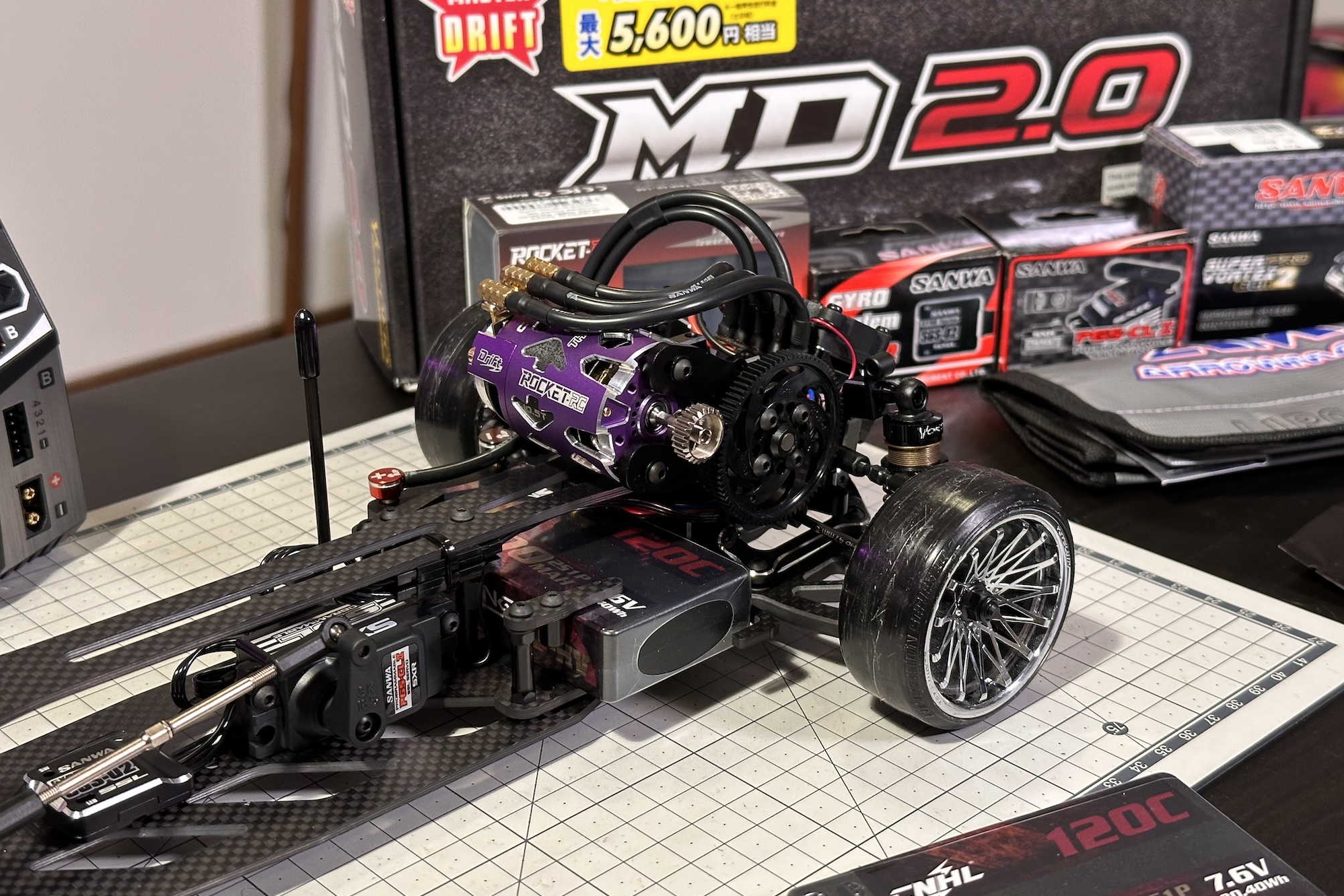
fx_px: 1866
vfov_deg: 27.0
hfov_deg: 39.6
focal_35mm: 50
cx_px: 672
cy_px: 446
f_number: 1.78
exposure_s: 1/50
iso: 160
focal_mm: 6.86
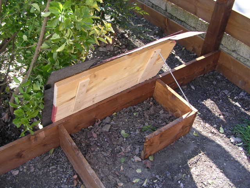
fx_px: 274
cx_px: 125
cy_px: 94
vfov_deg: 37.7
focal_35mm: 38
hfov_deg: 49.0
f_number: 2.8
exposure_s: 1/97.4
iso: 100
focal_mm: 5.8
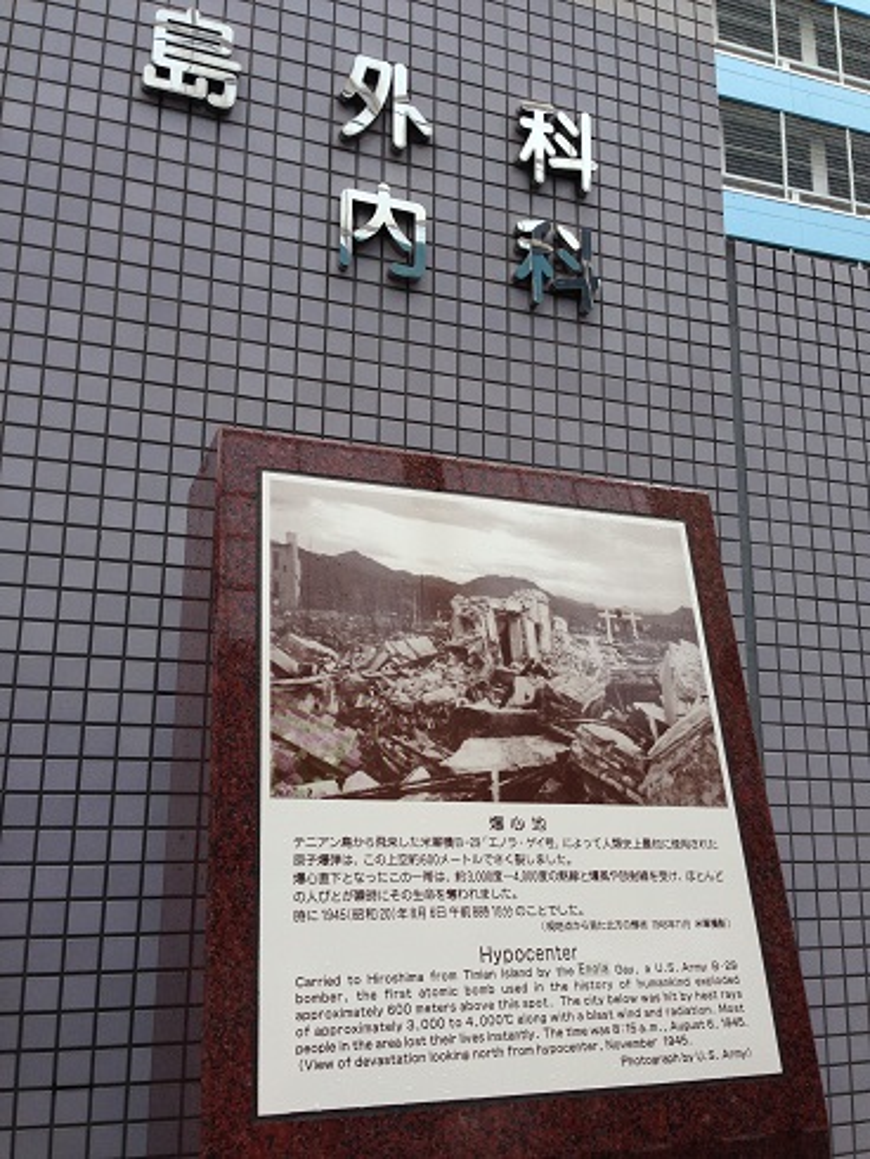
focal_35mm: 33
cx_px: 435
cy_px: 580
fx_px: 1105
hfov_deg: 43.0
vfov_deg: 55.3
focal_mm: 4.12
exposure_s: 1/234
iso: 50
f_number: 2.4
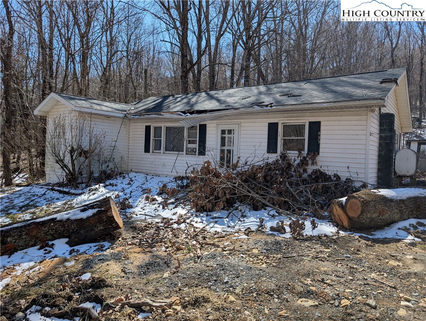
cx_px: 213
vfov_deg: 56.9
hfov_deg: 71.5
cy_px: 160
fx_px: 296
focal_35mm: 24
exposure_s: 1/742
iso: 19
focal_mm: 6.9
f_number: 1.68
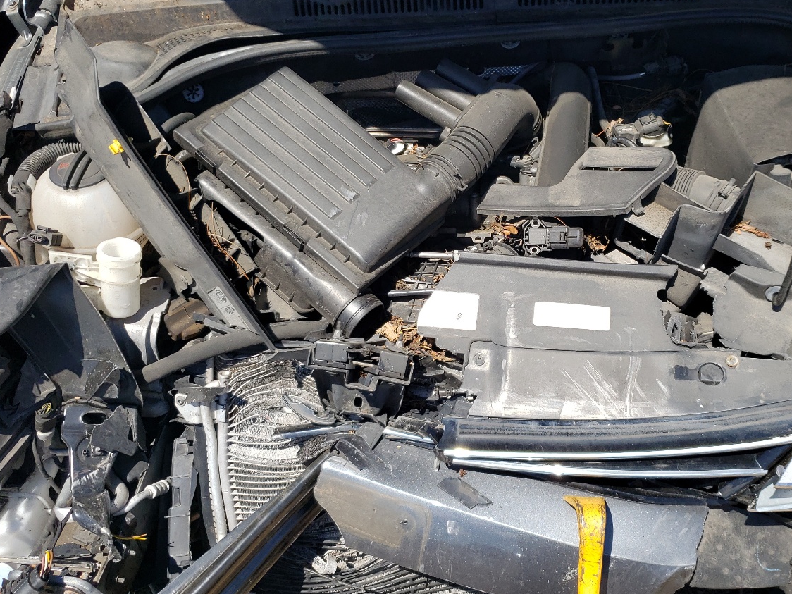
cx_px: 497
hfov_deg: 49.6
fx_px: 847
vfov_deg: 38.7
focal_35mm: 37
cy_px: 290
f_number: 1.5
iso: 50
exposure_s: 1/2500
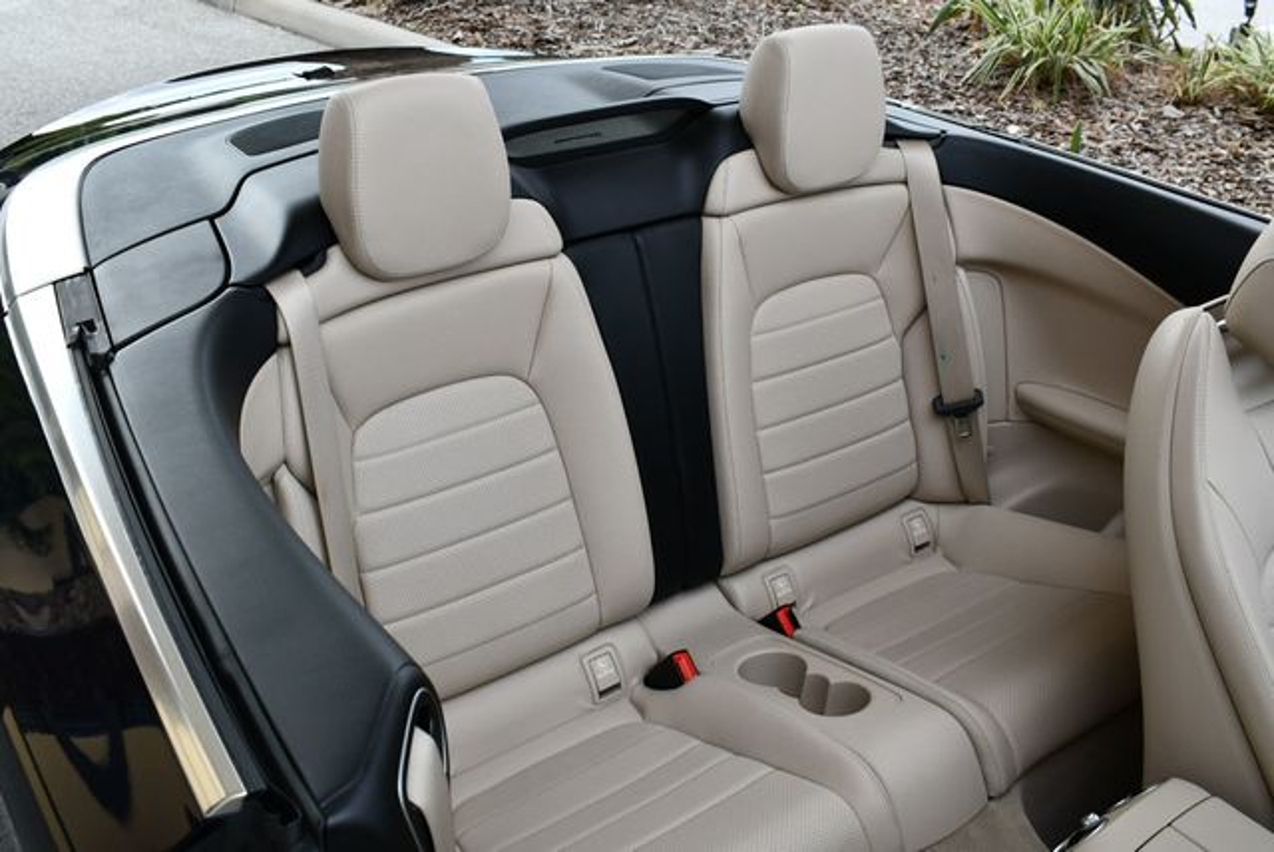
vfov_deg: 36.9
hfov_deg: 53.1
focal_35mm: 36
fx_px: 1275
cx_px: 637
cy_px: 426
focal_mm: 18
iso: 200
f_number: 5.6
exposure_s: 1/250
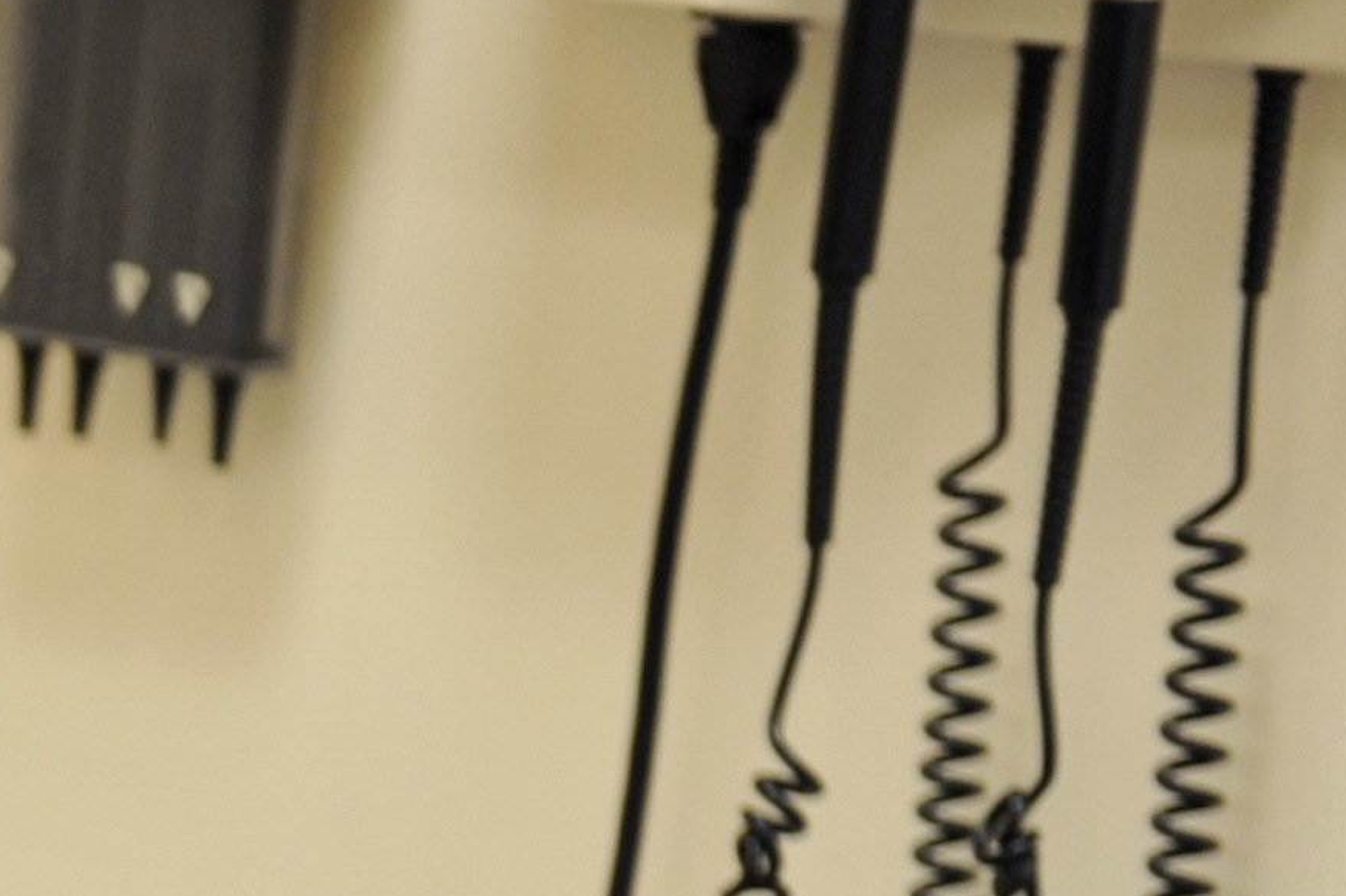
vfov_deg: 5.4
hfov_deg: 7.6
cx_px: -1746
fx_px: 9493
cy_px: 1352
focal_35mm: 254
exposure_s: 1/100
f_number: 3.2
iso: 640
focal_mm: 52
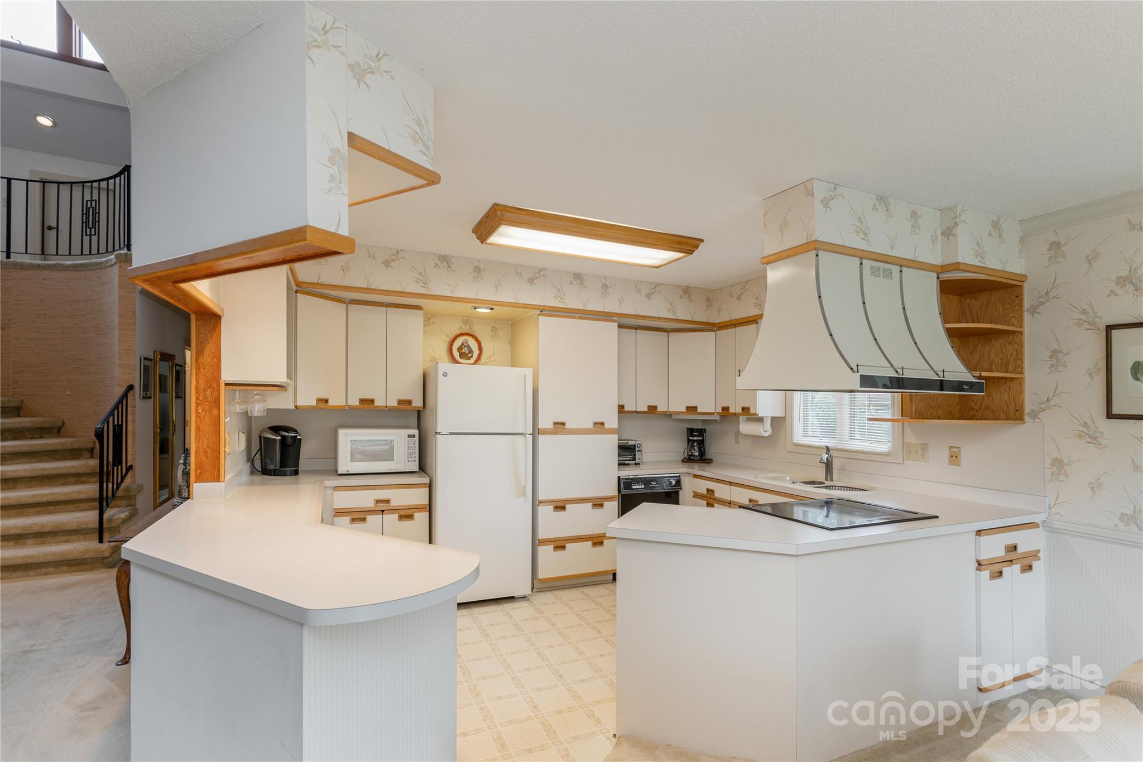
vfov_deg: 70.5
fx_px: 540
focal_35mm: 17
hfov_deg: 93.3
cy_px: 381
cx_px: 572
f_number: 7.1
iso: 320
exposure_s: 1/60
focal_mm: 17
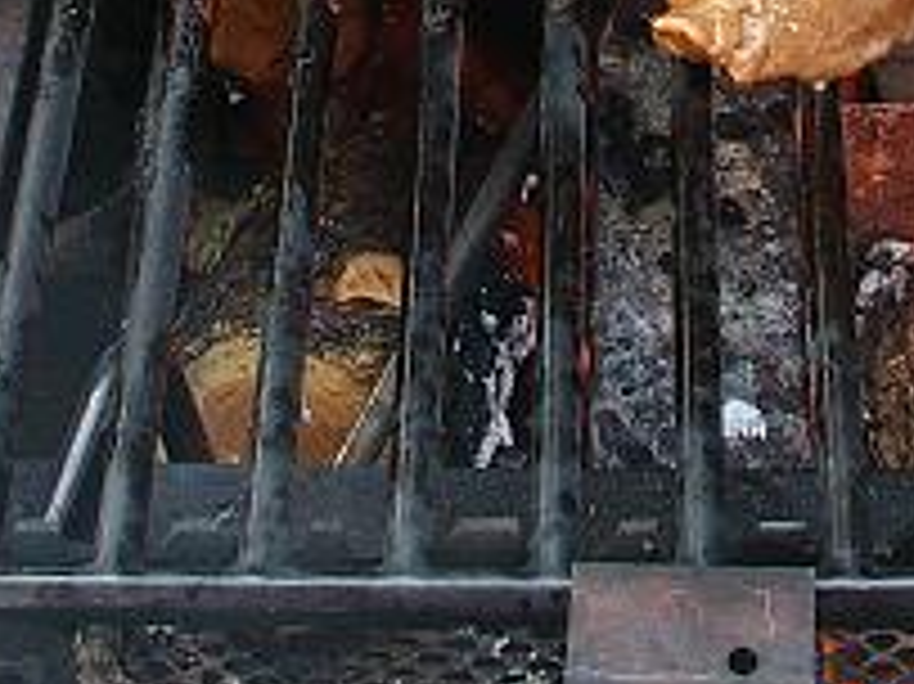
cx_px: 599
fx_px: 2771
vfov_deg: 13.5
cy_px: -256
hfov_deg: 18.7
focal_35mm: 105
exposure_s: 1/45
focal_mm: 5.8
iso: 100
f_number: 3.4
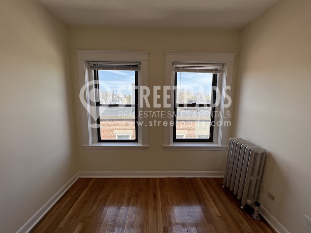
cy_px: 116
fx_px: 117
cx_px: 156
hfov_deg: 106.2
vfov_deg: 89.9
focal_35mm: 13
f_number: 1.8
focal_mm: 1.57
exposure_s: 1/380
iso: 32
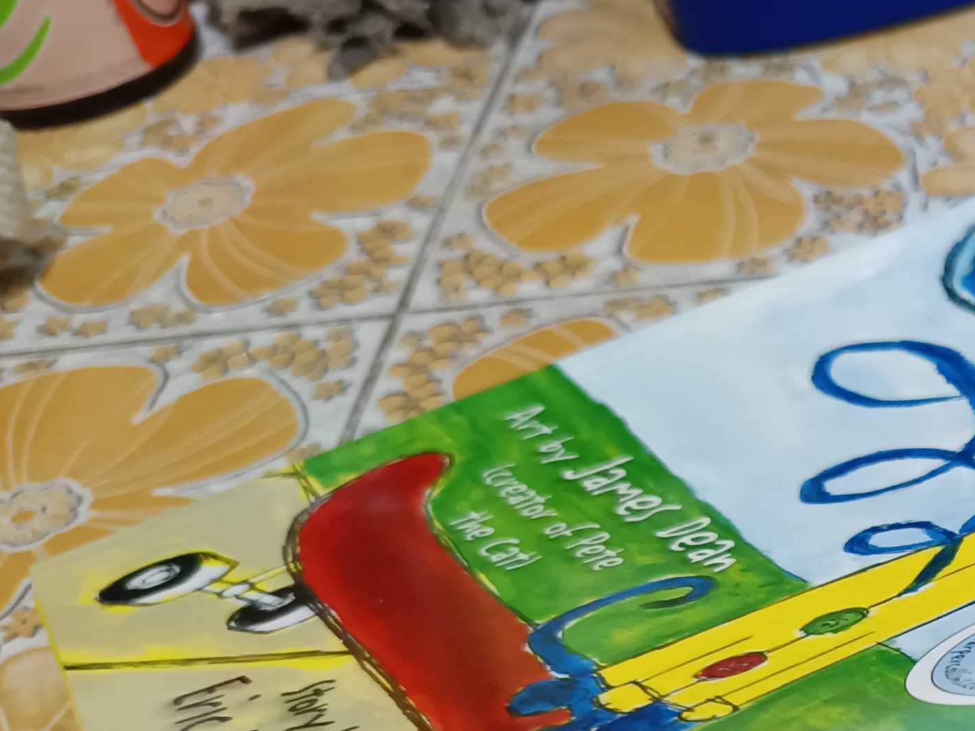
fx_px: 1915
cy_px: 782
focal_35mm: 68
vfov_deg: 20.7
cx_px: 1319
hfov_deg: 24.4
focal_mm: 5.31
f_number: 1.7
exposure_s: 1/33.3
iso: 1206
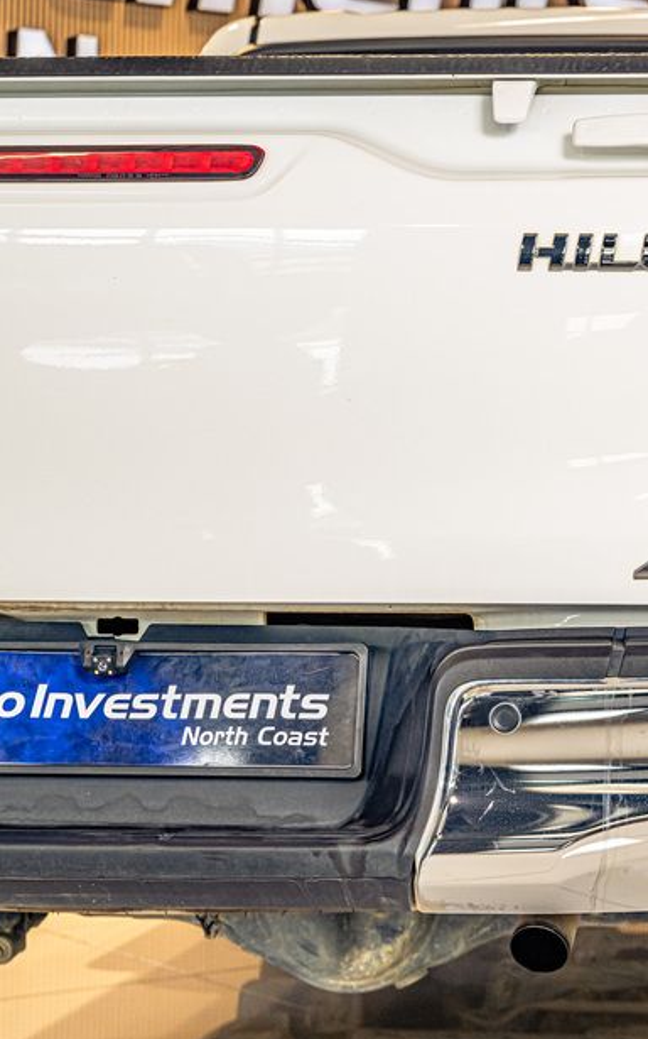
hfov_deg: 13.3
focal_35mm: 95
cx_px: 850
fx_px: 2686
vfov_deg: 21.9
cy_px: 569
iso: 640
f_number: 5.6
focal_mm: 56
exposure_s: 1/200
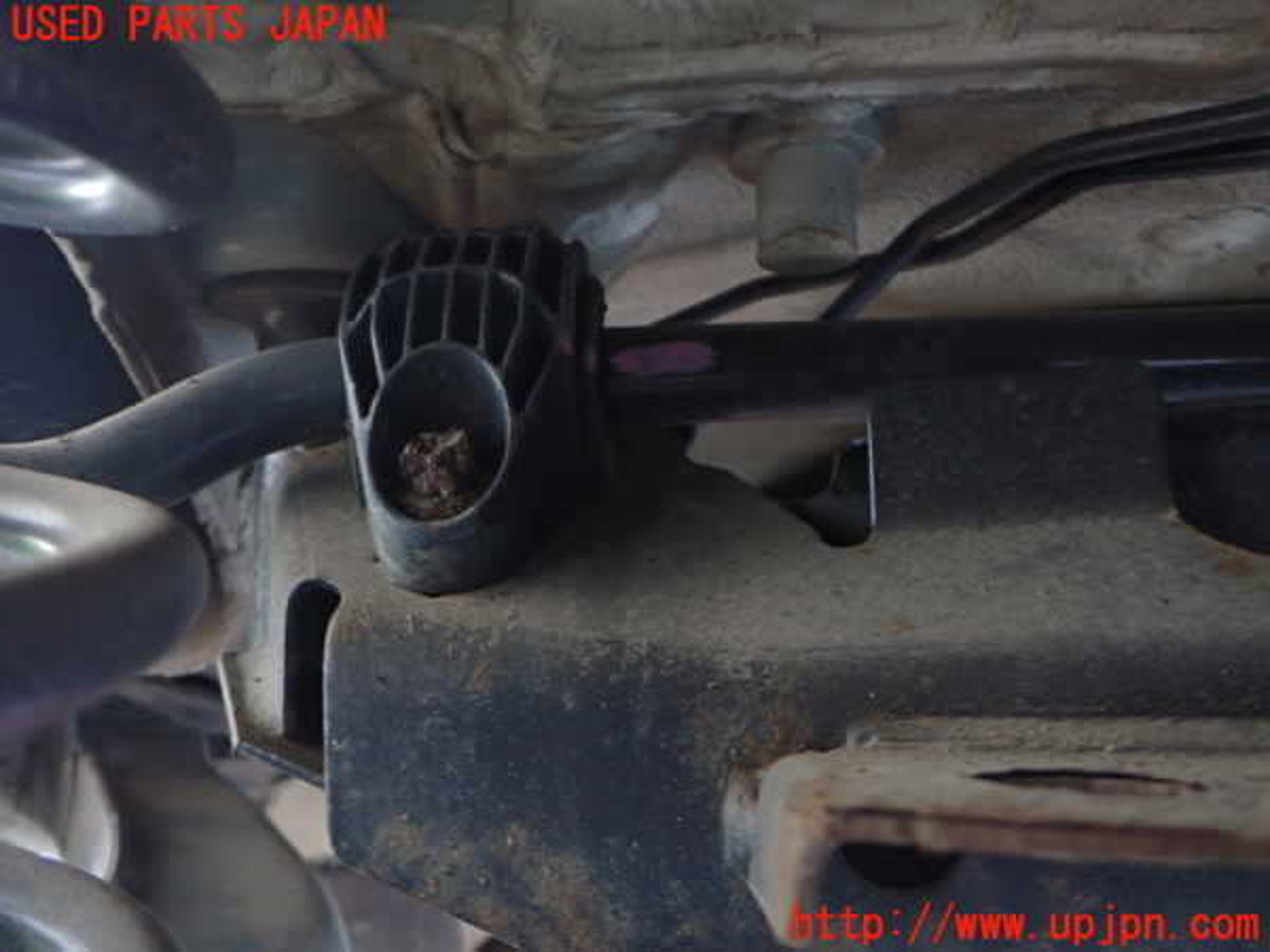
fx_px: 1101
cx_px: 635
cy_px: 476
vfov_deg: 46.8
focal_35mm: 30
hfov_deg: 60.0
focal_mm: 5.4
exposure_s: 1/13
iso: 800
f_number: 2.3
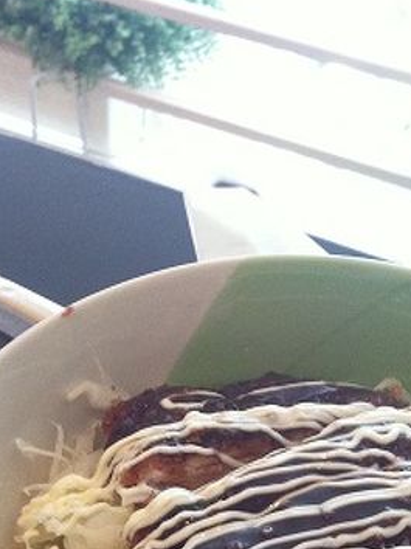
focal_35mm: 86
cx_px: 318
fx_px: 1363
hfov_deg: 17.0
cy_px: 259
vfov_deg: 22.8
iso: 160
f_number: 2.8
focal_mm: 3.85
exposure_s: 1/15
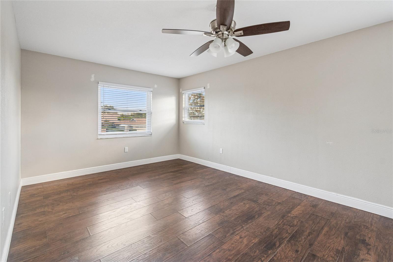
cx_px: 196
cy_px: 131
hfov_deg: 100.4
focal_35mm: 15
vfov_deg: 77.3
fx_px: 164
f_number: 7.1
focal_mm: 10
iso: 640
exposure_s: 1/125
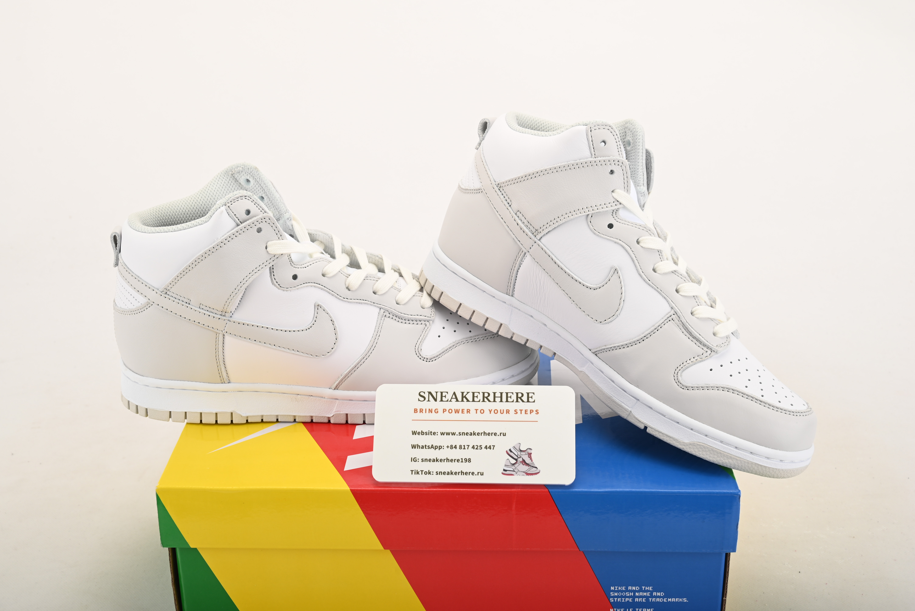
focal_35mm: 48
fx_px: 1220
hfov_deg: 41.1
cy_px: 306
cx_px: 458
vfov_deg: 28.1
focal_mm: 48
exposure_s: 1/200
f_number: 11
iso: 100
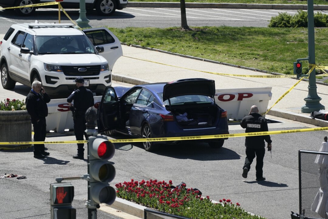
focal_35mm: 388
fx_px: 3535
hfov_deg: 5.3
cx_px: 164
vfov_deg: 3.5
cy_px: 110
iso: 500
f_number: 8
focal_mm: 388
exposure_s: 1/1250
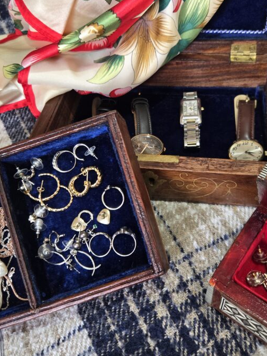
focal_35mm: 35
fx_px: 360
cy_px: 156
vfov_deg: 52.5
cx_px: 168
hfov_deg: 40.4
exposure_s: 1/120
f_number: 1.8
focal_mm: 5.4
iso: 320
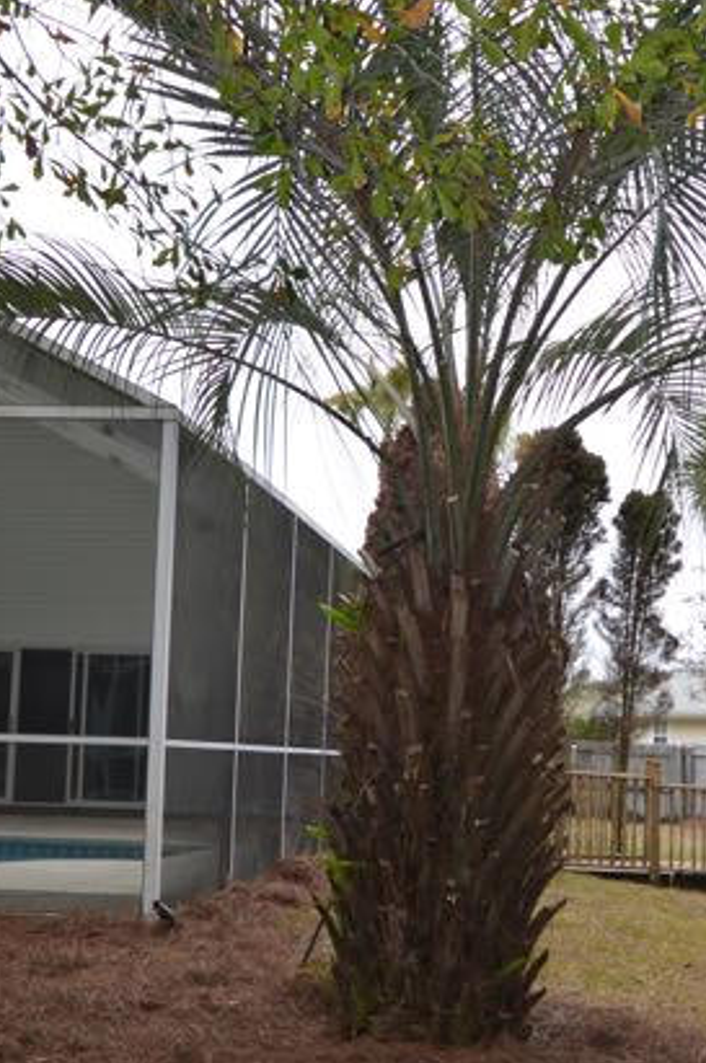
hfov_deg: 23.9
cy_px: 590
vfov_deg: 35.6
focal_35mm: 56
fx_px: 1651
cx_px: 533
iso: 125
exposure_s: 1/200
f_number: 4.5
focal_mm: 24
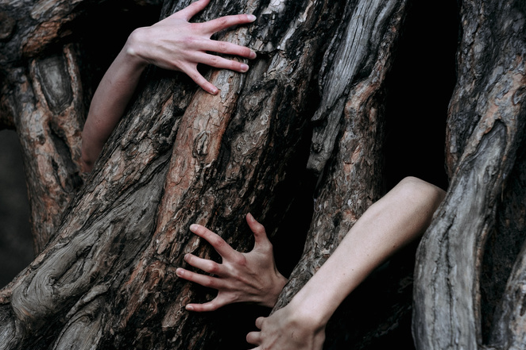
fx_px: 1855
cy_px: 213
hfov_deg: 16.1
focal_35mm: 127
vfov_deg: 10.8
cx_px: 264
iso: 200
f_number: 2.8
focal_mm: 56
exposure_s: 1/160
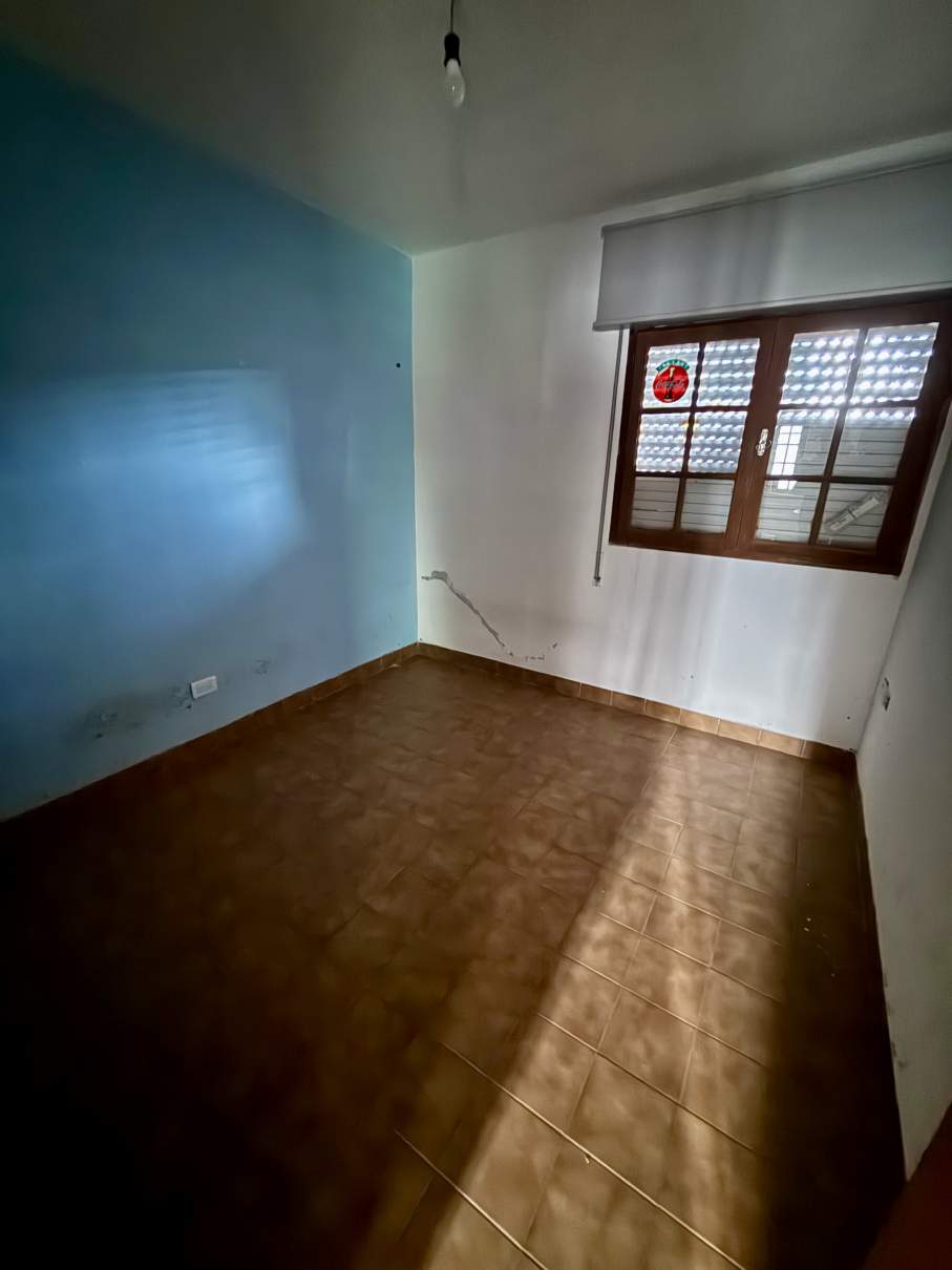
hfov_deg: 85.7
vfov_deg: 102.1
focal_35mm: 14
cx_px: 476
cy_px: 635
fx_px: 514
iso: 5000
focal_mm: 2.22
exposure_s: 1/4
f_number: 2.2
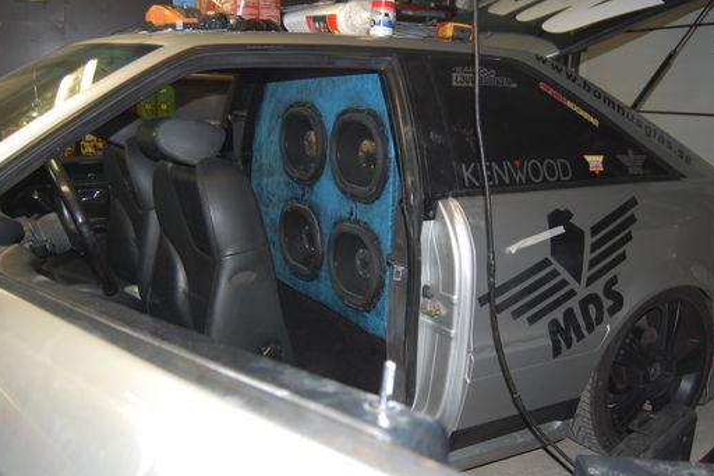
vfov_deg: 37.2
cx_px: 343
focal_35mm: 36
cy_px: 241
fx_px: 706
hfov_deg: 53.6
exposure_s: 1/60
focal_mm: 19
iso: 400
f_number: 3.5
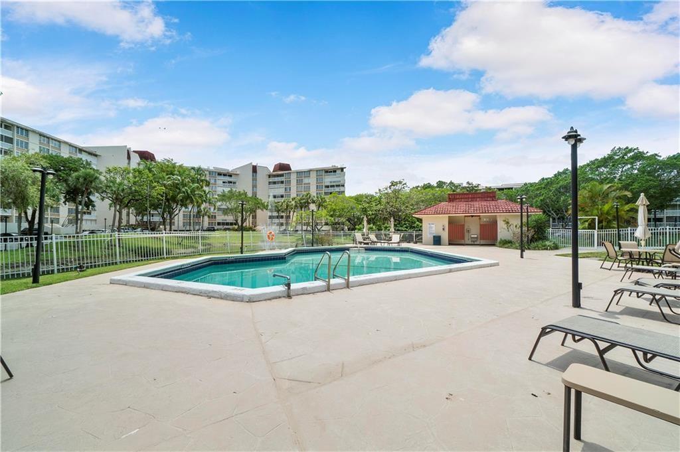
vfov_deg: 77.2
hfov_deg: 100.4
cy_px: 226
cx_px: 340
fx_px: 283
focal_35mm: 15
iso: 100
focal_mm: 10
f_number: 11
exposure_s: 1/250
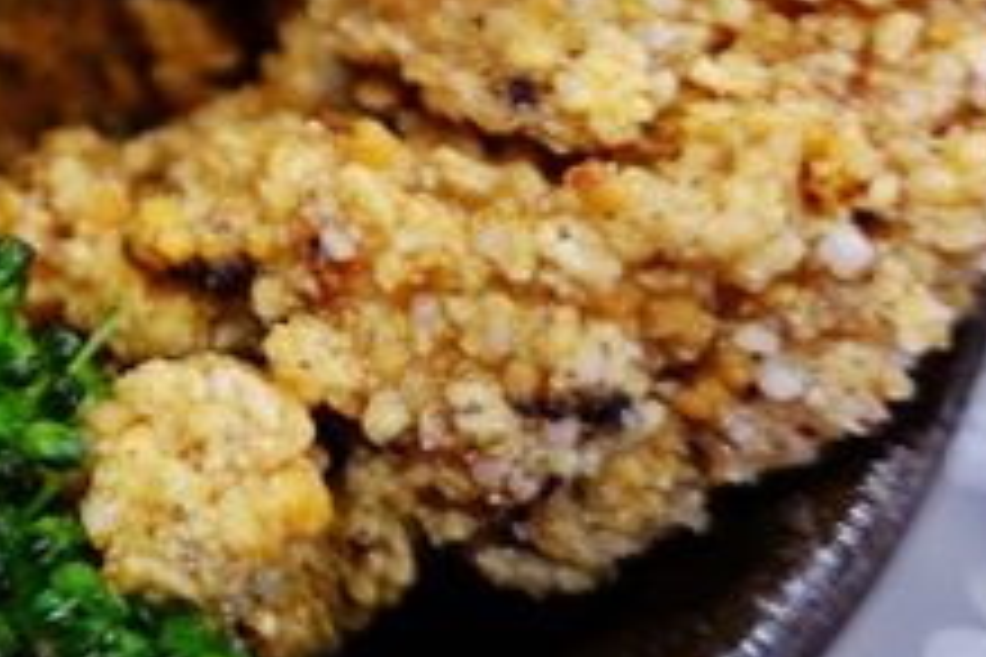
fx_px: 2109
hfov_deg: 22.8
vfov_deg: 16.4
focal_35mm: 77
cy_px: -268
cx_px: -365
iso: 125
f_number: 2.2
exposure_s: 1/30
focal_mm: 9.61
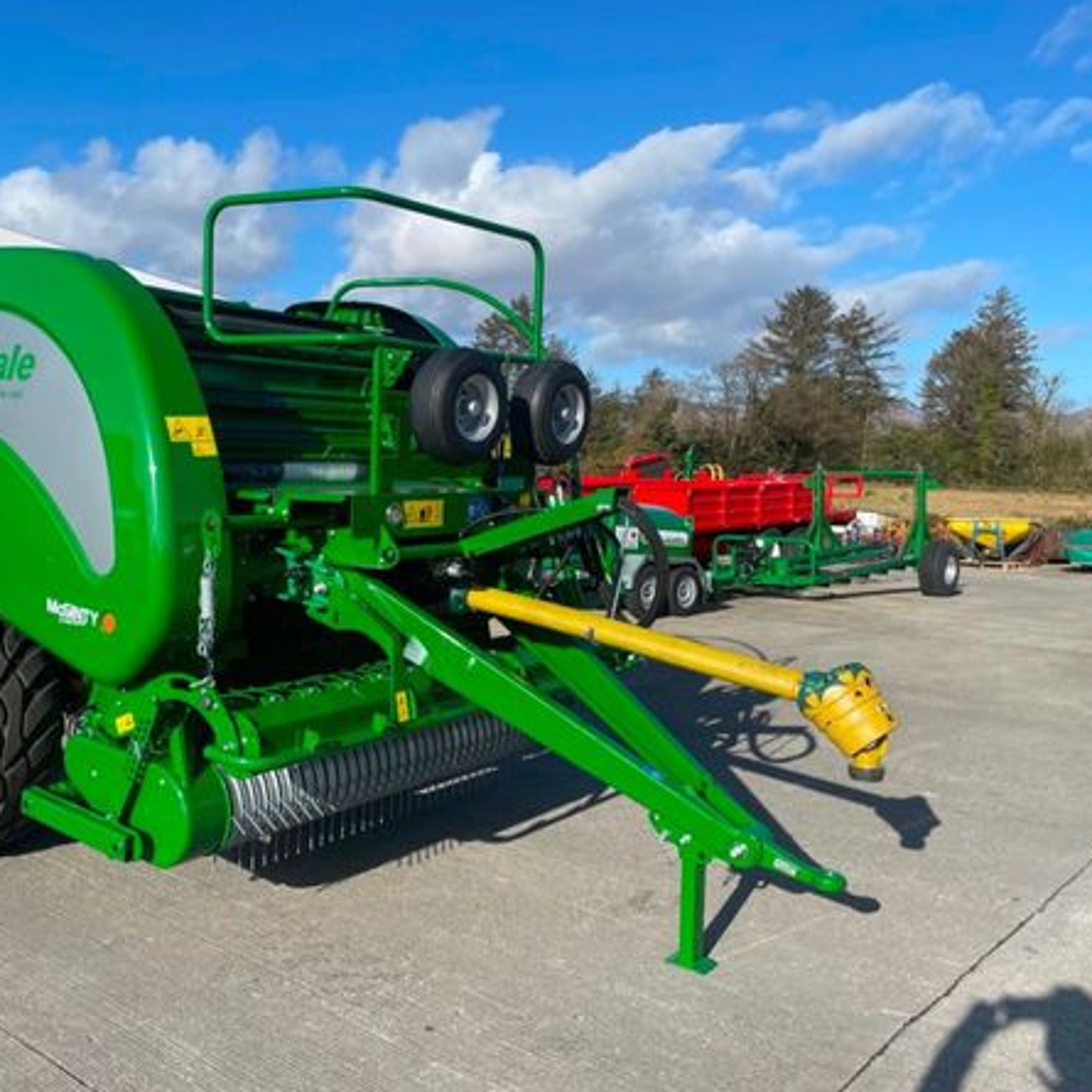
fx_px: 1106
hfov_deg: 52.0
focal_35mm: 31
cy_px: 547
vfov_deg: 52.5
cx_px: 410
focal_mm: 4.2
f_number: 1.6
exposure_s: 1/3125
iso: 32
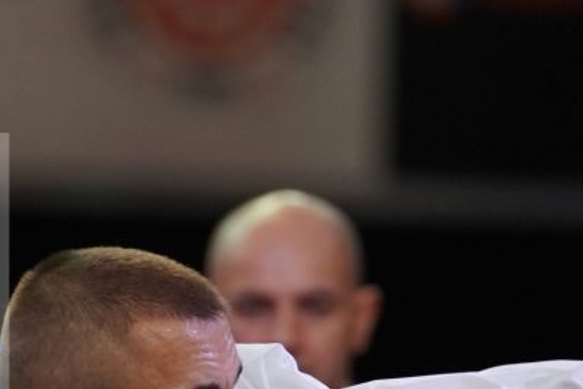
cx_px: -130
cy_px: 796
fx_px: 14920
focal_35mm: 921
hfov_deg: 2.2
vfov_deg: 1.5
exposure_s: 1/1000
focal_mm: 200
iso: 800
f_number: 2.8
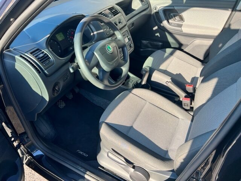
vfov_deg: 53.1
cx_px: 120
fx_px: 181
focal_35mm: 26
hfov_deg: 67.3
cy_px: 90
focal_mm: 5.7
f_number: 1.5
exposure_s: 1/380
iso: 50
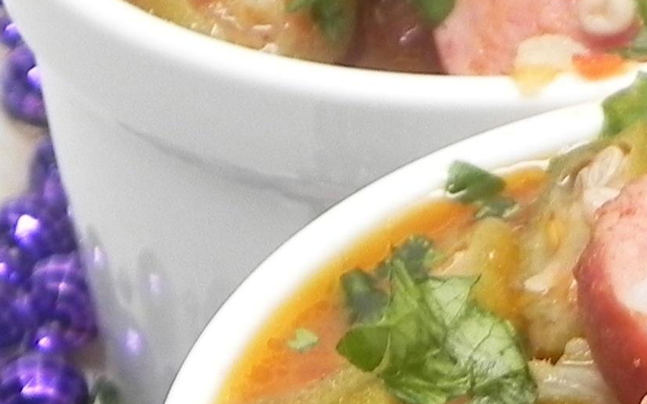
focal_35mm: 193
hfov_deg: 10.8
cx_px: 667
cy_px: 369
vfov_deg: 6.8
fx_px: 3403
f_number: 3.2
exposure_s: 1/31.1
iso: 160
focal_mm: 7.3
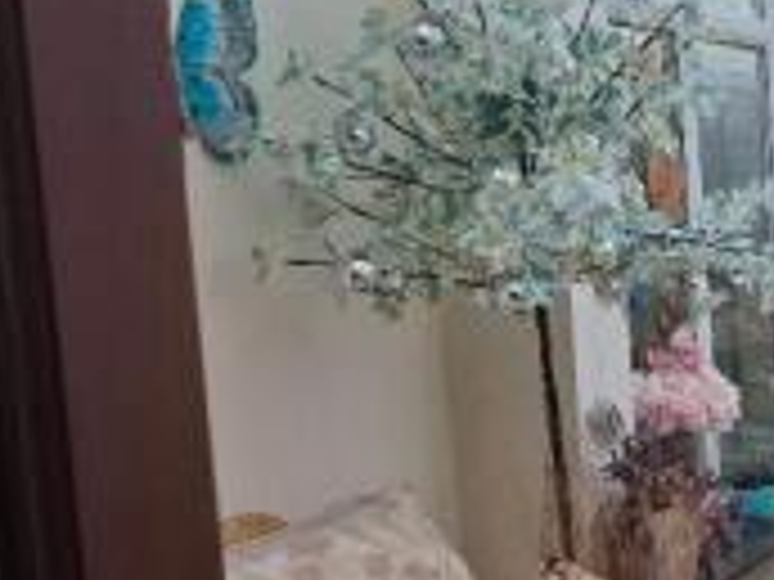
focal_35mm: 78
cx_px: 1240
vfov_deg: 18.8
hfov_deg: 20.5
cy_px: 416
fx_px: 1744
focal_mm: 5.54
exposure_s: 1/507
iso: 50
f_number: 1.8
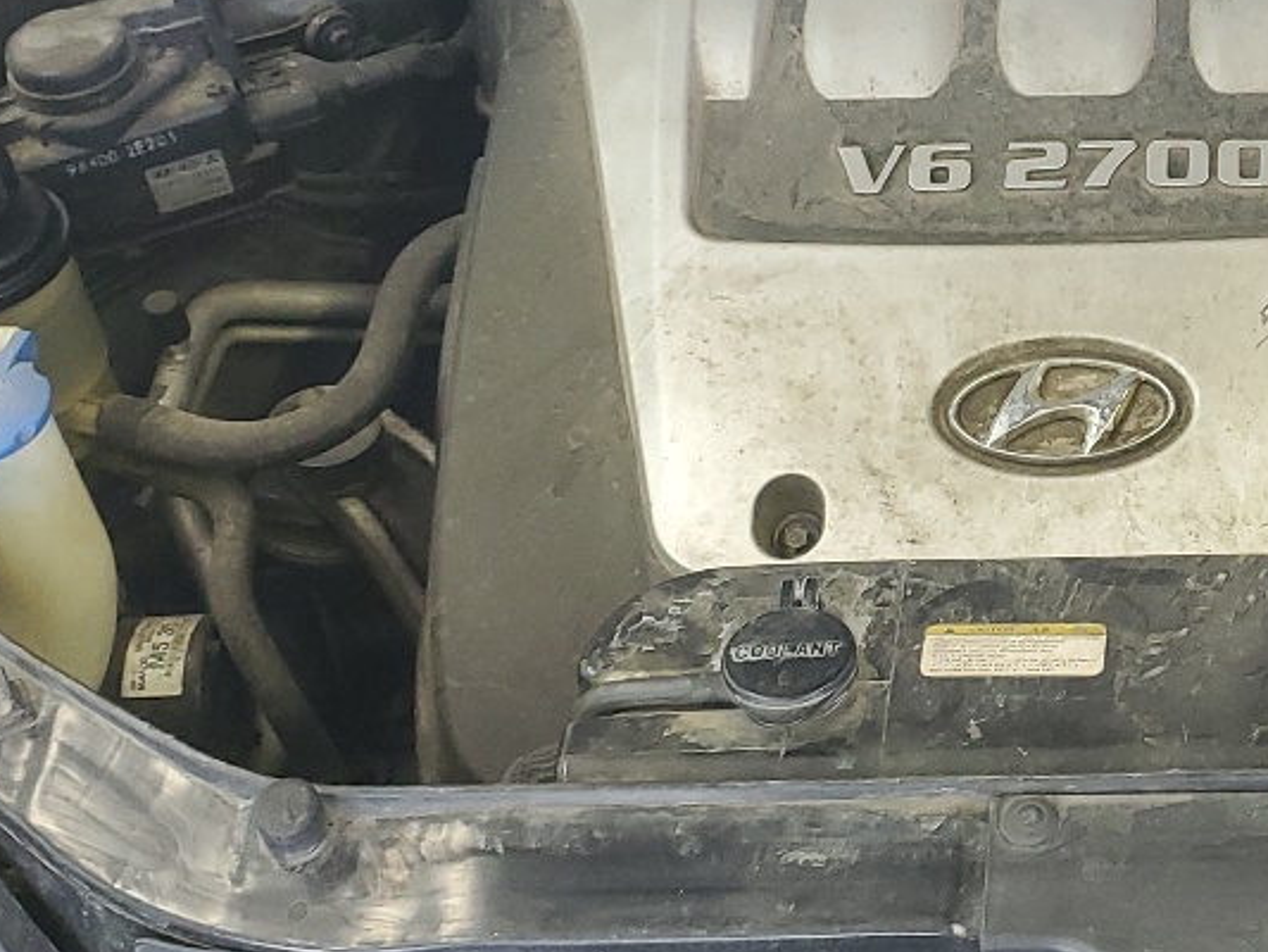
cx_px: 1411
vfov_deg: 18.9
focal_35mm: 78
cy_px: 481
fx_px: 2858
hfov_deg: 23.4
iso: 116
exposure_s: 1/60.2
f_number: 1.5
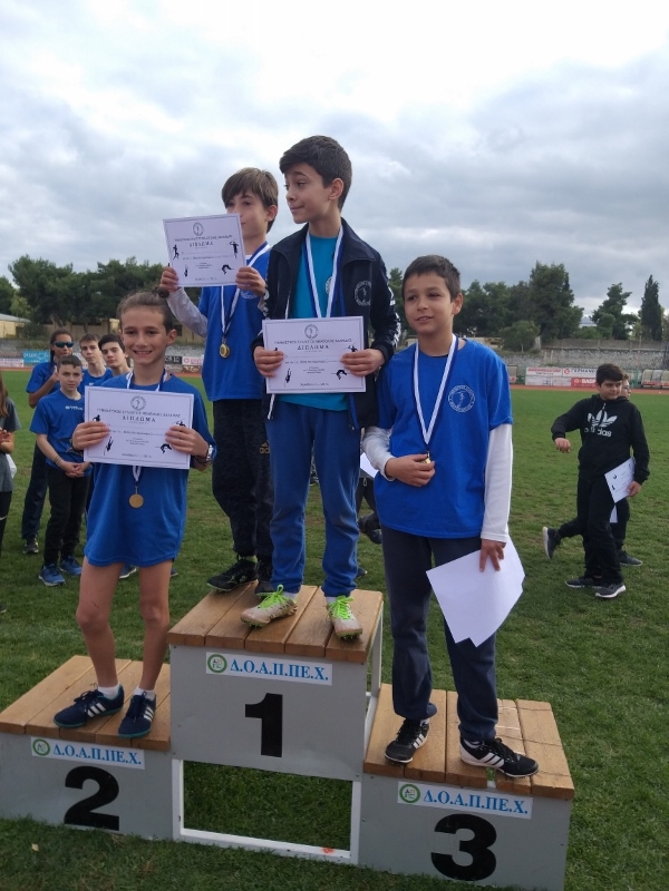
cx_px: 334
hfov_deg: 53.1
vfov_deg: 67.3
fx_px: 670
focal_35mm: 26
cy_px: 446
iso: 40
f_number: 1.7
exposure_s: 1/804
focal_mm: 3.93
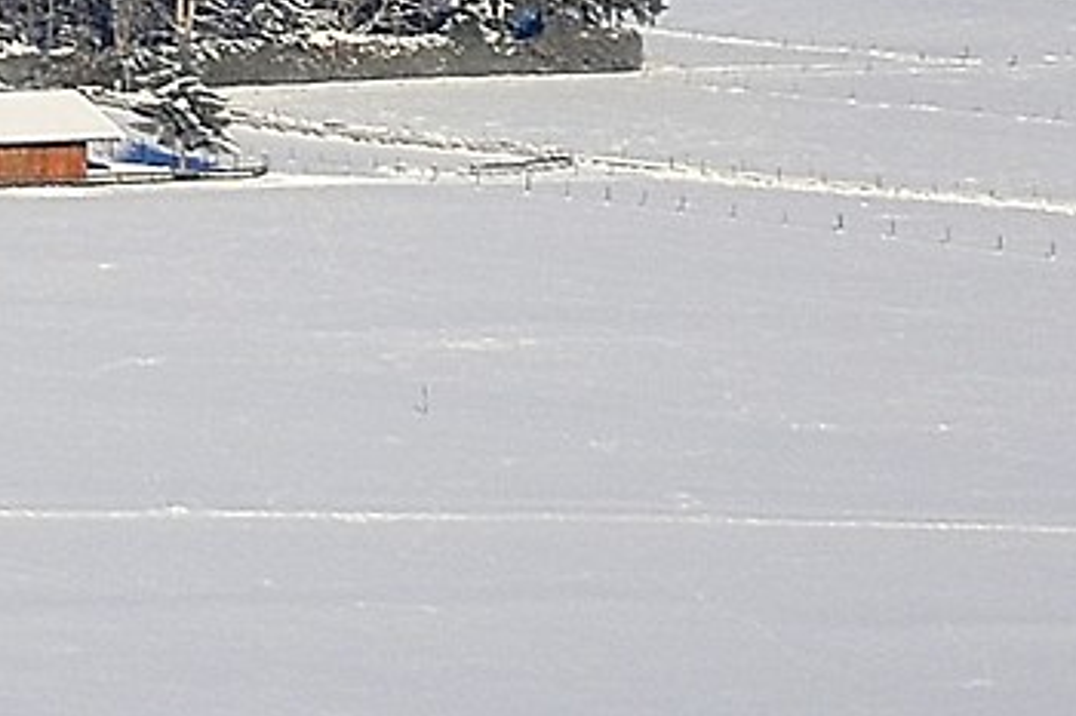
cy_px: -1174
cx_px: -2121
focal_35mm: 1081
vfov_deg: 1.3
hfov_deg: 1.9
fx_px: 32306
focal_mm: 105
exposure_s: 1/320
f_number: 9
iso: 100
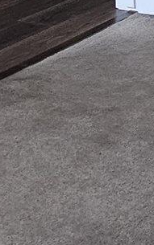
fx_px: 697
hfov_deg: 8.2
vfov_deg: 17.2
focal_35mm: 104
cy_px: -164
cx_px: 589
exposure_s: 1/77
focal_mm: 2.2
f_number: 2.2
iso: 250
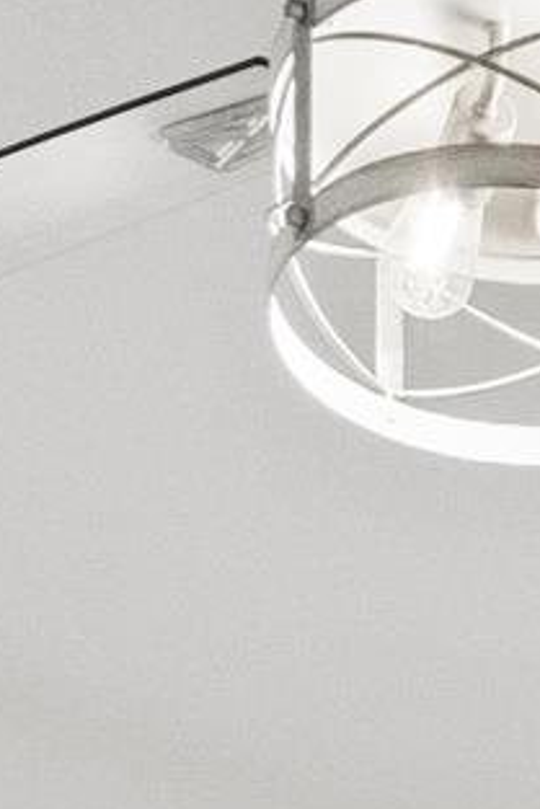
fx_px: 3304
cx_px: 871
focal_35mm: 147
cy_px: 2166
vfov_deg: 10.9
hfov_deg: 9.0
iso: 800
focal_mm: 10
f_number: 5
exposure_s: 1/40
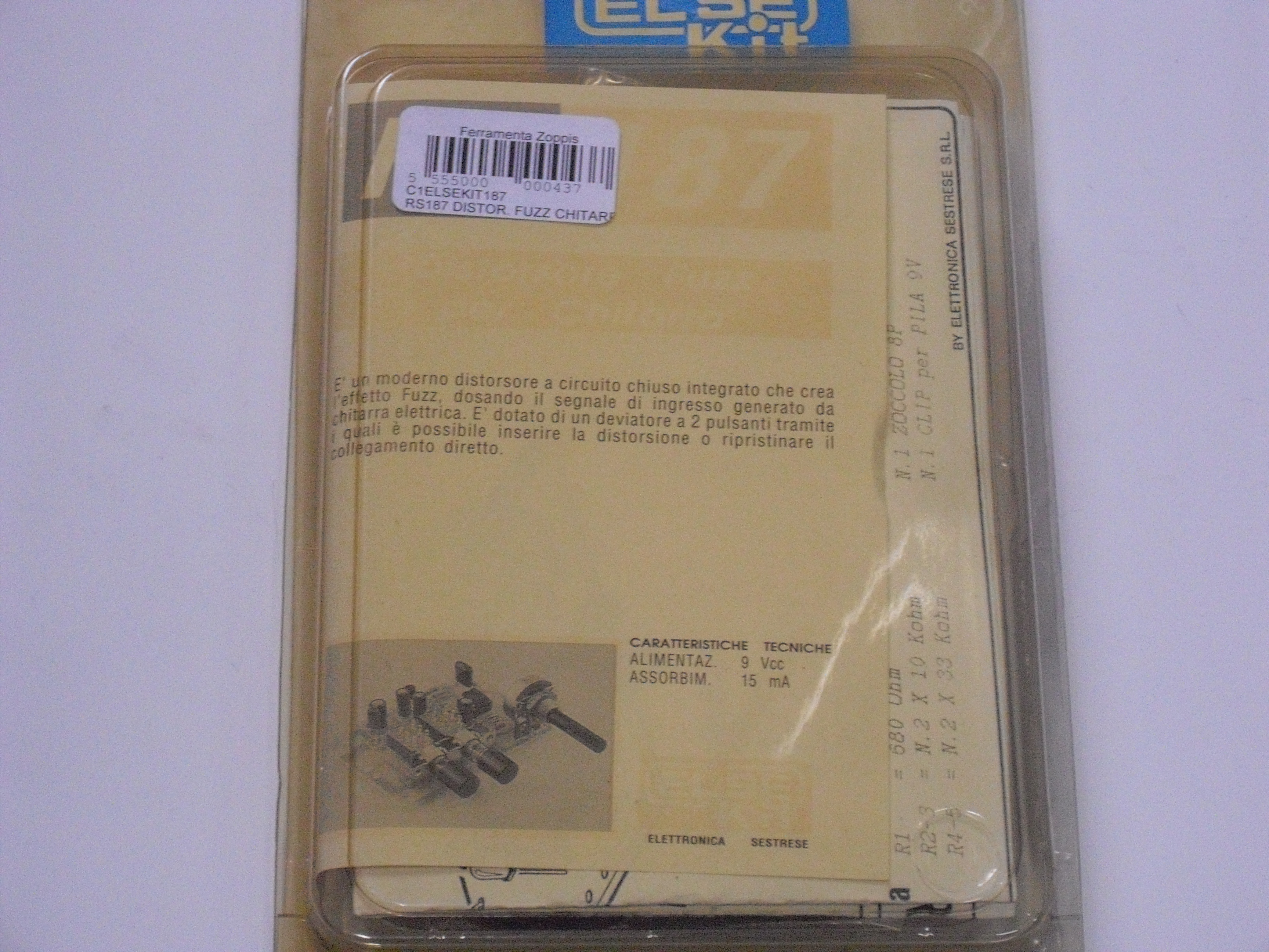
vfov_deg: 13.1
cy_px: 476
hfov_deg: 17.4
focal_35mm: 113
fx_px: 4143
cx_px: 634
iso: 800
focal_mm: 18.6
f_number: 5.2
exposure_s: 1/40
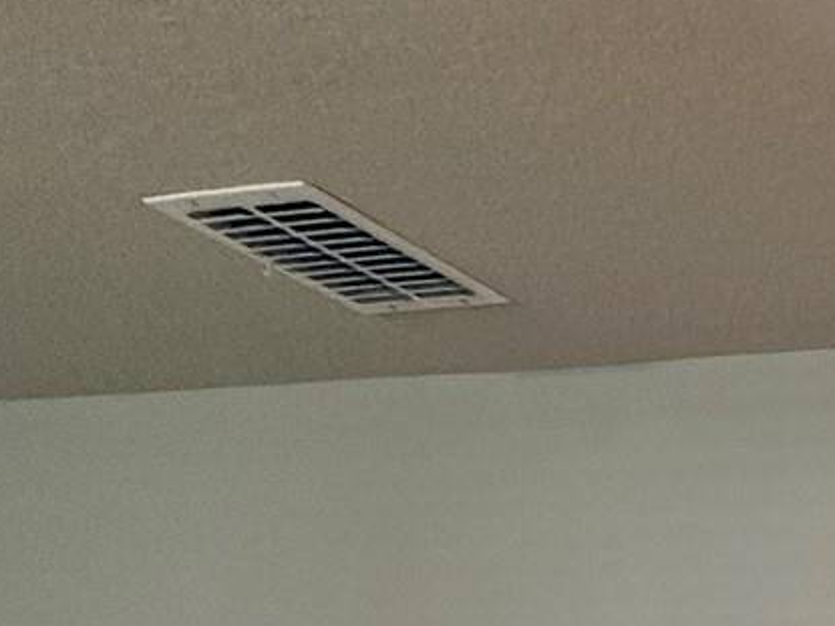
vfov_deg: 21.1
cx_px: 1503
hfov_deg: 21.9
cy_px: 1033
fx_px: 1302
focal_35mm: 54
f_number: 2.2
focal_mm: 2.22
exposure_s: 1/120
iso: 200
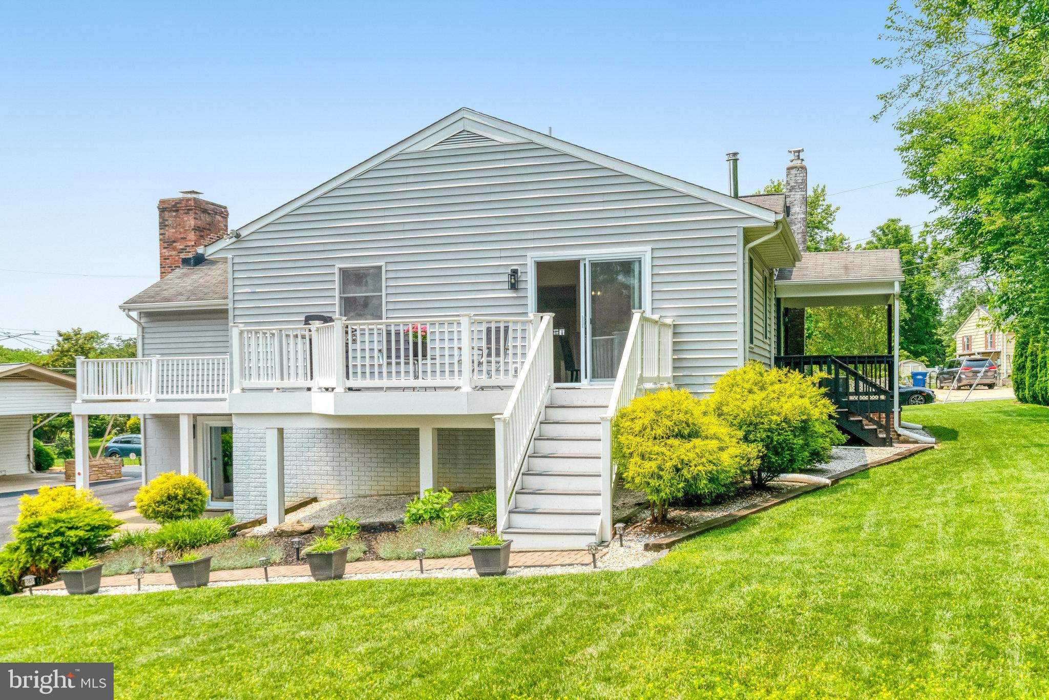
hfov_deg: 55.8
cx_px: 524
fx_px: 991
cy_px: 350
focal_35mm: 34
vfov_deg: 38.9
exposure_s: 1/3200
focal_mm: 34
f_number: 8
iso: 1250
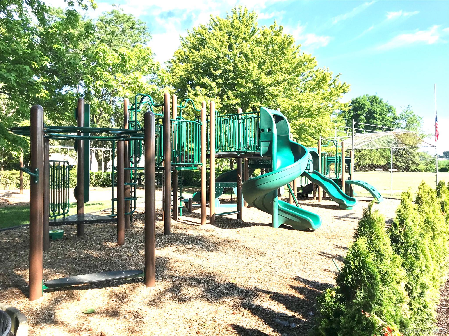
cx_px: 224
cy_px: 168
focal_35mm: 28
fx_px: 363
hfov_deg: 63.4
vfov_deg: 49.7
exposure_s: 1/1126
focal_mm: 3.99
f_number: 1.8
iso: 20
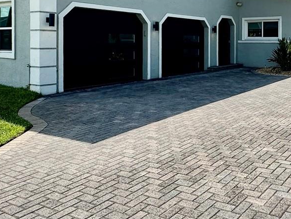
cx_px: 262
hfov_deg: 44.5
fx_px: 320
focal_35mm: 38
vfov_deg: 36.5
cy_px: 45
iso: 50
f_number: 2.2
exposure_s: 1/2132
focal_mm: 2.22
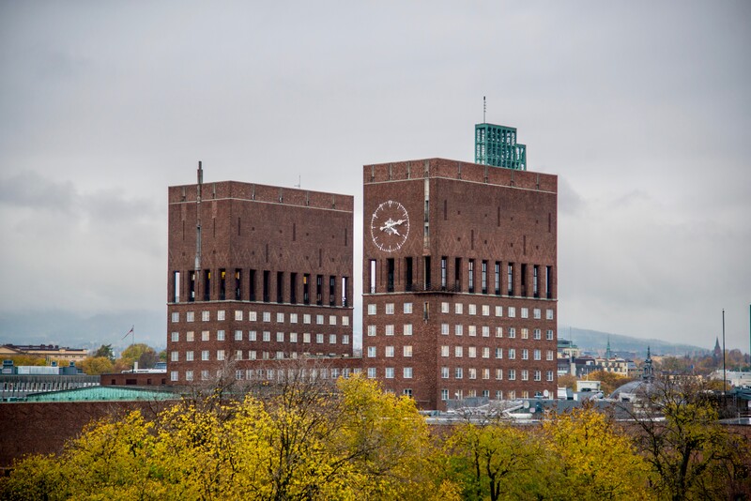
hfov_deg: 22.1
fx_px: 1920
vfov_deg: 14.9
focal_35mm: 92
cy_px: 250
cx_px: 376
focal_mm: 92
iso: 400
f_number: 4
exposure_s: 1/160
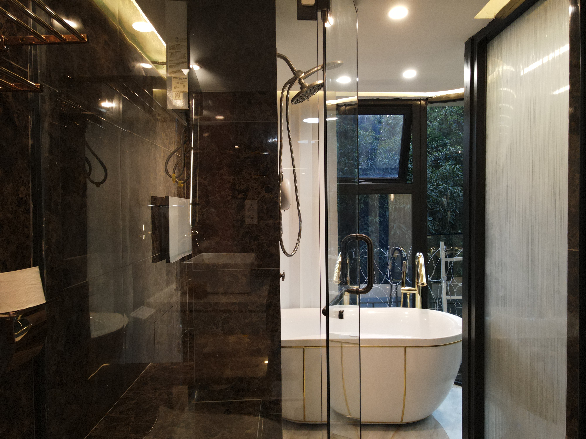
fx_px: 406
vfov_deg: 56.8
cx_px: 293
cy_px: 220
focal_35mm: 24
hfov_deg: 71.6
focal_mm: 4.5
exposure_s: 1/12.5
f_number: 2.8
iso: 400
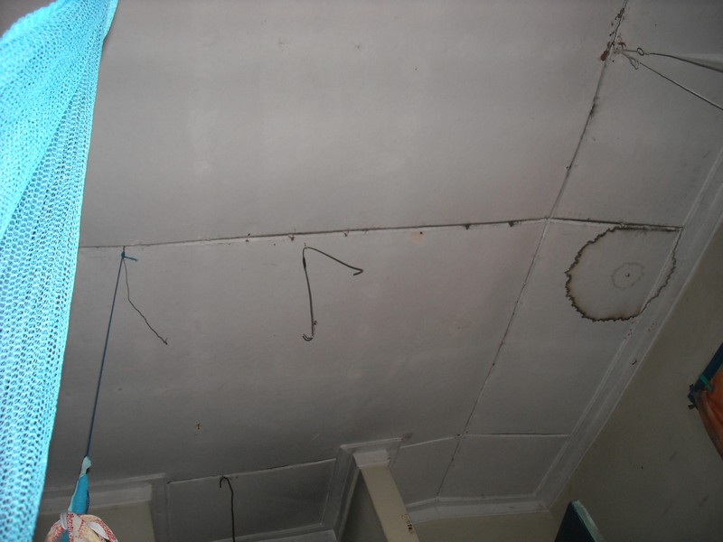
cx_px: 362
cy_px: 271
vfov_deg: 40.7
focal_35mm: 35
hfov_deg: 52.6
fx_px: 731
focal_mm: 5.7
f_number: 2.8
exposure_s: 1/60
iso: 200
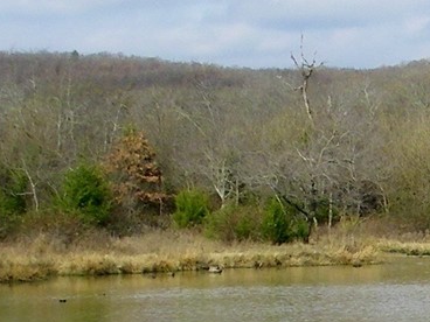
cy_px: 373
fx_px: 1814
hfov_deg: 13.1
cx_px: 552
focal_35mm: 146
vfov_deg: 10.0
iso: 80
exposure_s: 1/250
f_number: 7
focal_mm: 5.1
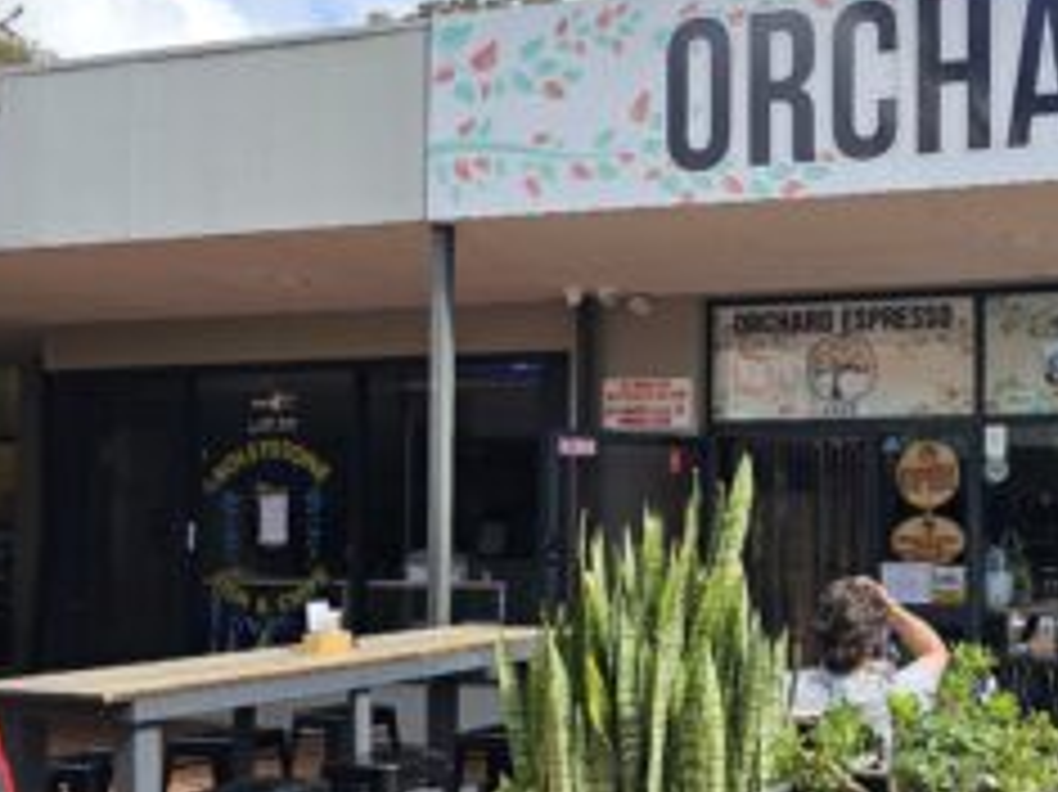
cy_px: 526
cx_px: 1031
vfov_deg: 30.6
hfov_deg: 36.8
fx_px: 1436
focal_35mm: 47
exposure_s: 1/407
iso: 10
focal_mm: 6.3
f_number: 1.7
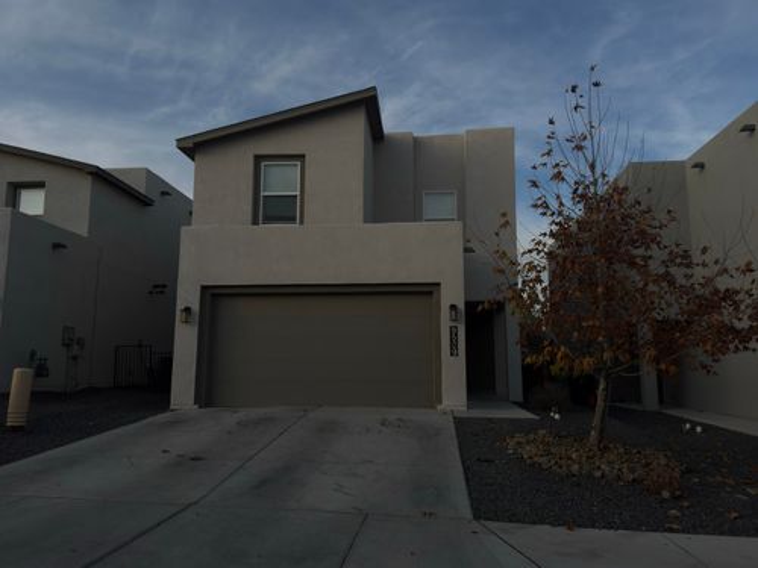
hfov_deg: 67.3
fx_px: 569
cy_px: 284
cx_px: 379
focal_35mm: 26
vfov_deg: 53.1
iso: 100
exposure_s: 1/4405
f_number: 1.78
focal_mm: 6.76
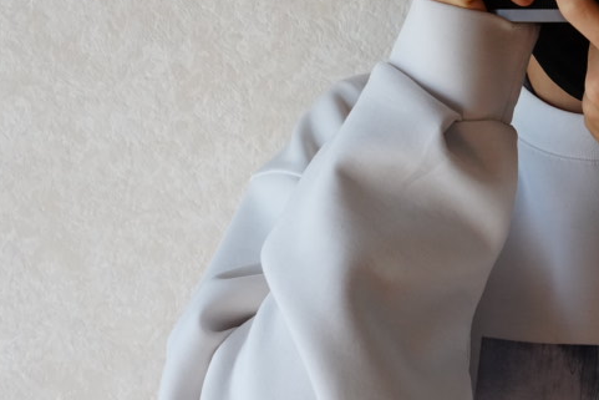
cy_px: 16
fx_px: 2796
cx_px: 600
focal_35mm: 168
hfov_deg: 12.1
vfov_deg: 8.1
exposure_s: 1/200
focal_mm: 50
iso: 1000
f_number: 5.6
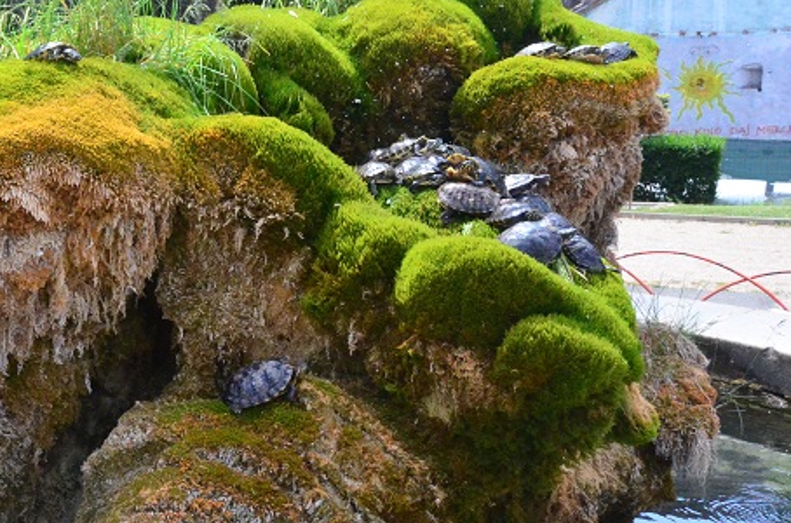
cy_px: 179
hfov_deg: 33.9
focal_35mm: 56
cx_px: 88
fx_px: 1229
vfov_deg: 23.9
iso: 3200
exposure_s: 1/5000
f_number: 4.5
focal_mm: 17
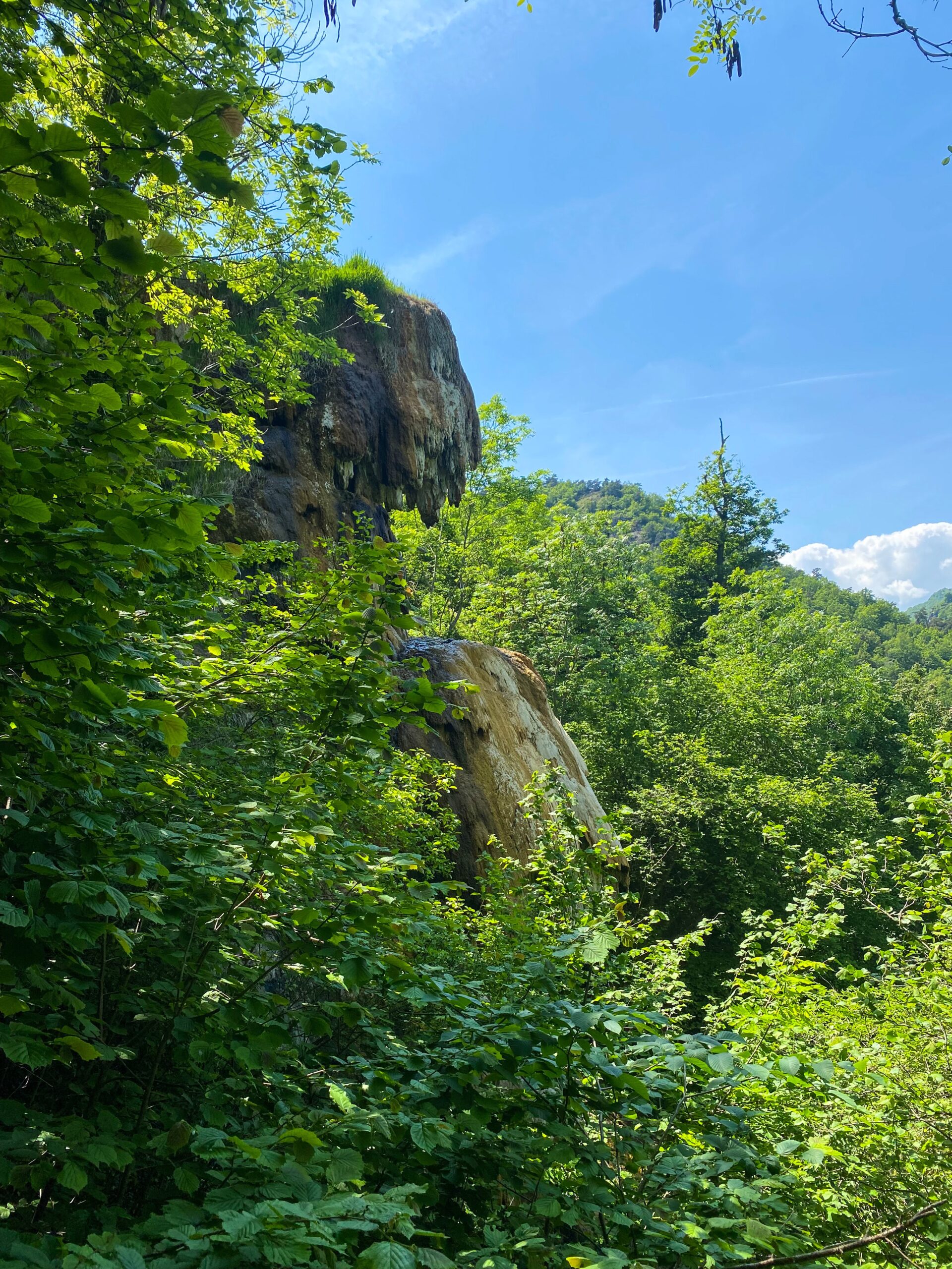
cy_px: 634
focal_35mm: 26
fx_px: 953
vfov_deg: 67.3
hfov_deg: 53.1
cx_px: 476
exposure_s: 1/1800
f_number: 1.8
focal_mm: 4.25
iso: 32
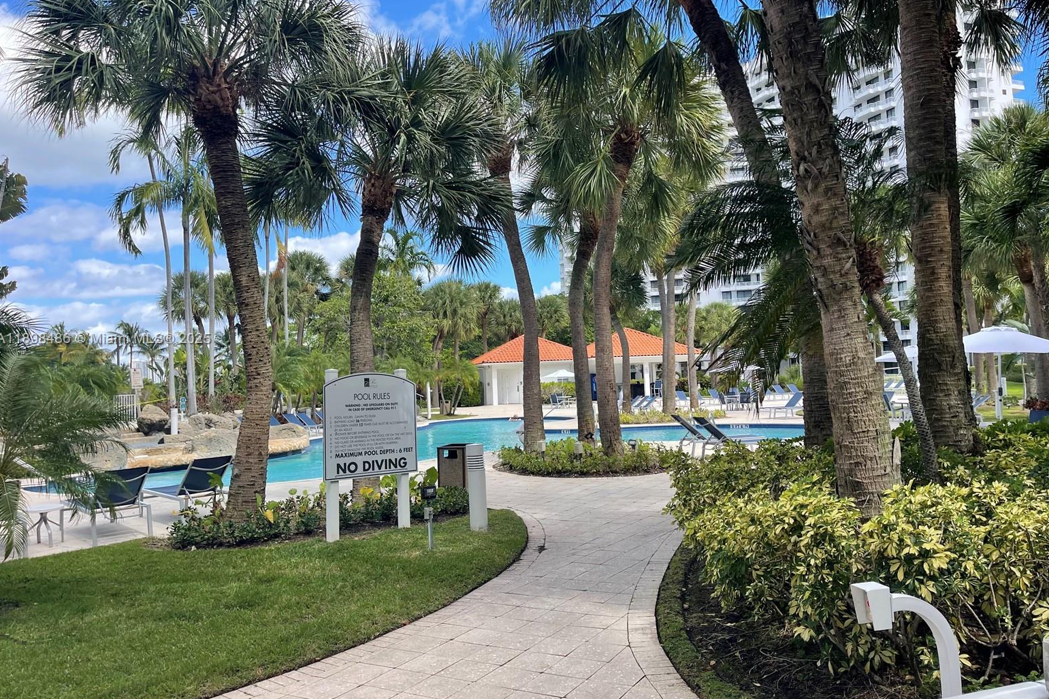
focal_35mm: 27
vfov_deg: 47.9
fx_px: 787
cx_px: 538
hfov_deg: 67.4
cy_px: 340
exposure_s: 1/1238
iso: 32
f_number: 1.6
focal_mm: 5.1
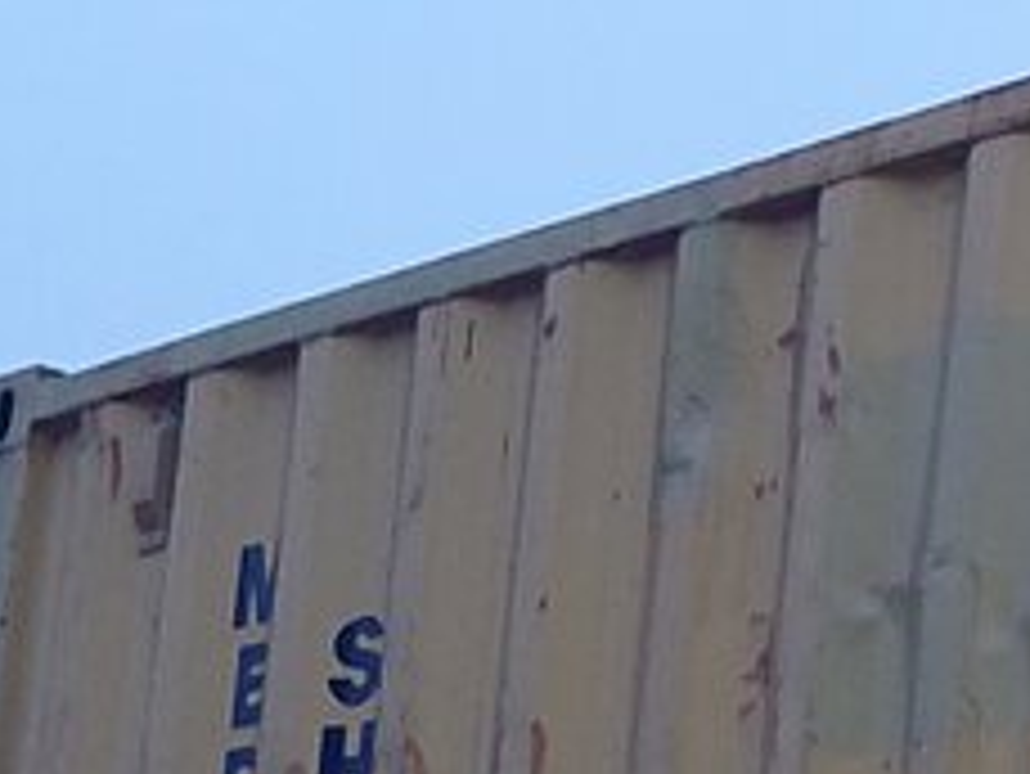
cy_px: 914
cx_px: 2078
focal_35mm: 157
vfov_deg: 9.3
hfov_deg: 11.3
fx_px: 4674
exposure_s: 1/25
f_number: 1.8
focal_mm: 4.69
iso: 320
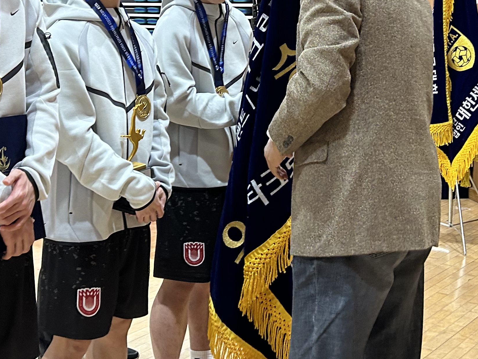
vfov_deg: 22.4
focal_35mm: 64
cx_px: 228
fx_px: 884
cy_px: 41
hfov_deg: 30.3
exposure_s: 1/60
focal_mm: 5.7
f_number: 1.5
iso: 160
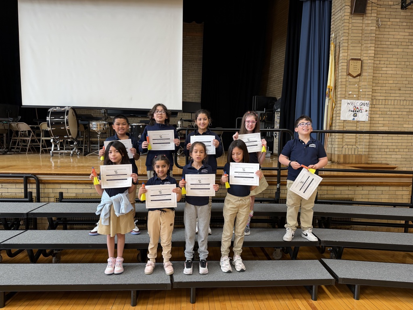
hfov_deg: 71.6
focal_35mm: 24
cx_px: 206
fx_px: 286
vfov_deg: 56.8
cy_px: 155
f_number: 1.78
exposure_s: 1/60
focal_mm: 6.76
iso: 125
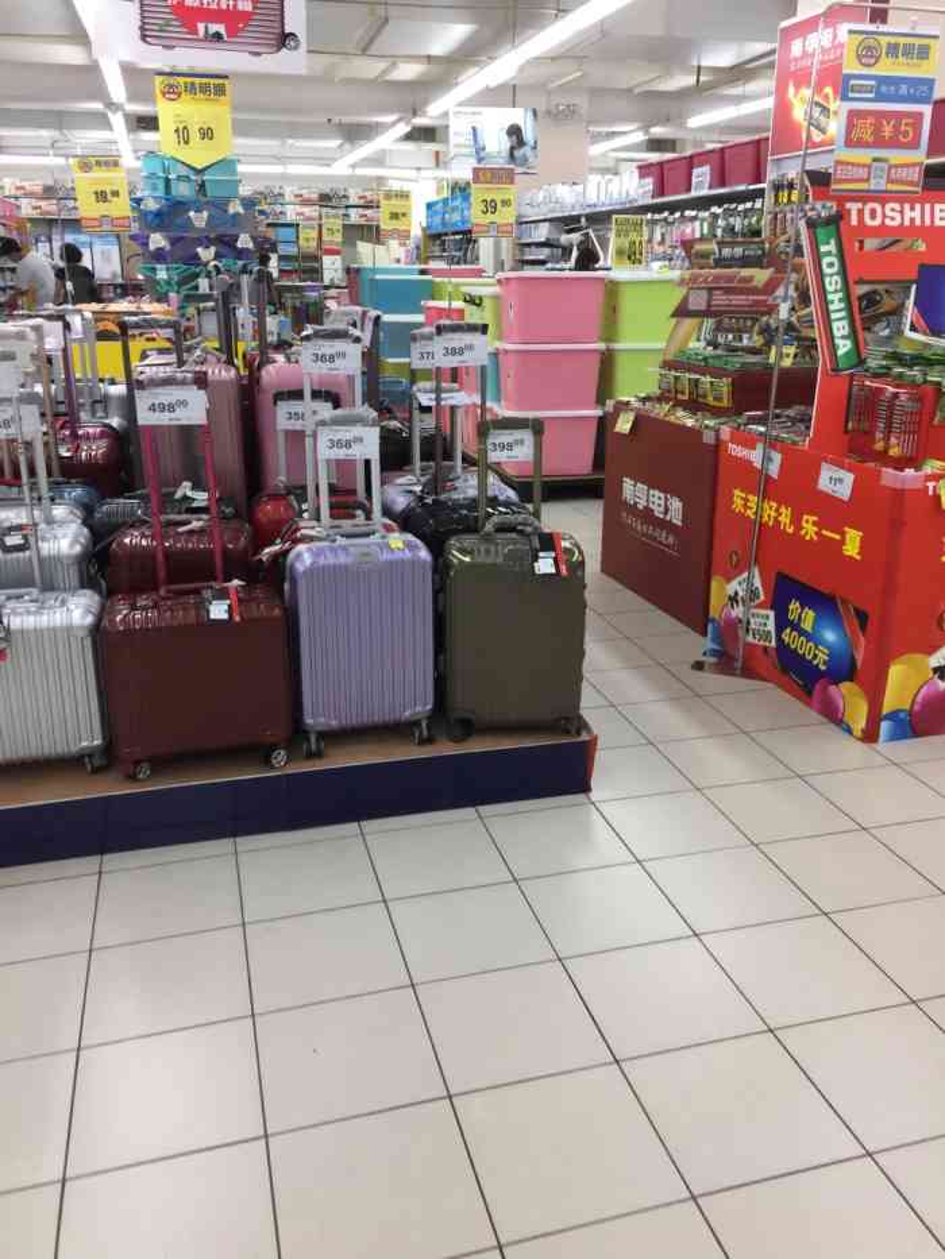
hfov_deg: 48.2
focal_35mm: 29
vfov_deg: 61.7
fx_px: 1055
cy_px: 630
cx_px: 472
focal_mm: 4.15
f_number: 2.2
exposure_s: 1/33
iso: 64
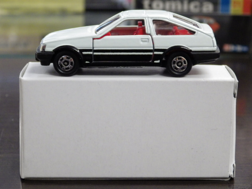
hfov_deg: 19.1
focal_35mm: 103
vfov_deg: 14.4
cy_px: 94
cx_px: 126
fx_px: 750
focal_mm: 18.4
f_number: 4.6
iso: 800
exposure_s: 1/40
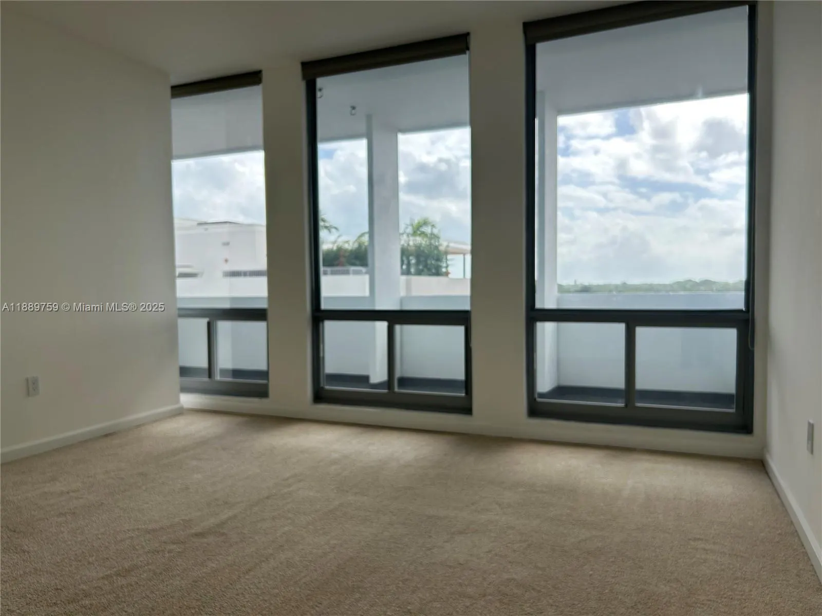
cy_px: 308
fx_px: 617
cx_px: 411
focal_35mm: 26
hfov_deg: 67.3
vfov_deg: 53.1
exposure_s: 1/509
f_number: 1.5
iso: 50
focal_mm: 5.7
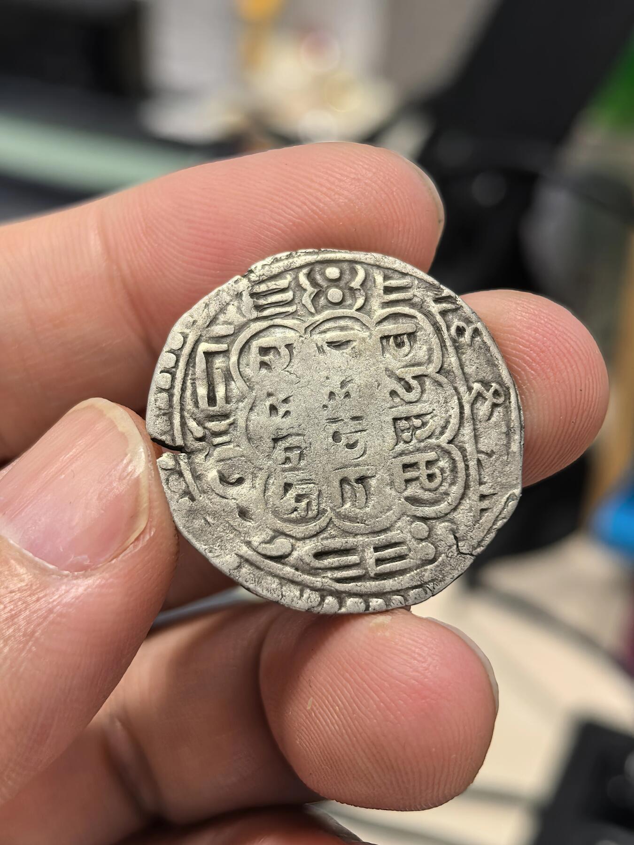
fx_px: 1319
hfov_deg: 27.0
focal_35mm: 54
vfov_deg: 35.5
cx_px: 317
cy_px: 422
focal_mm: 6.98
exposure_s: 1/50
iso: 200
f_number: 2
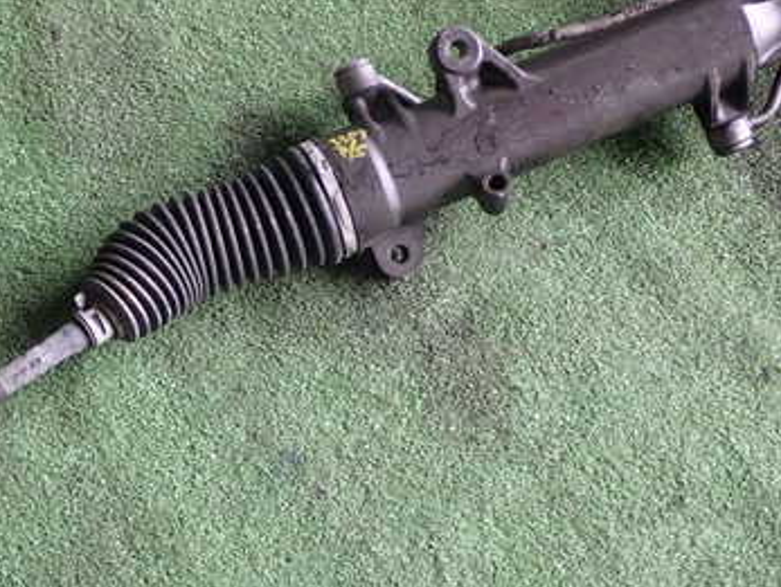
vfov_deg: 19.4
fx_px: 1716
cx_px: 198
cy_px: 304
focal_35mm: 76
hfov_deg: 25.3
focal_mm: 7.84
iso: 250
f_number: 2.9
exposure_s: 1/40
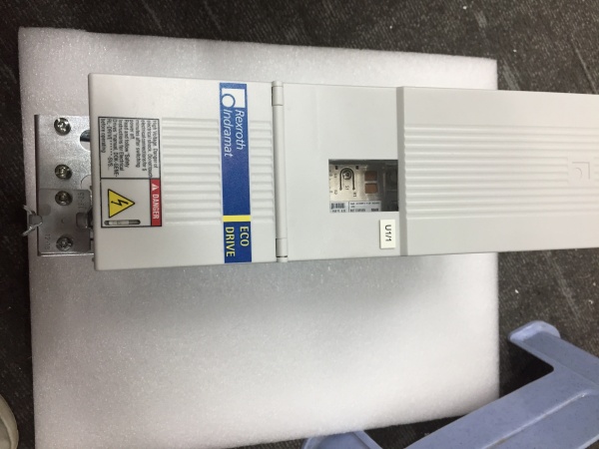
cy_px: 224
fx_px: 502
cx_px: 300
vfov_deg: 48.2
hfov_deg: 61.7
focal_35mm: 29
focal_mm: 4.15
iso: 50
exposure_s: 1/33
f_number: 2.2
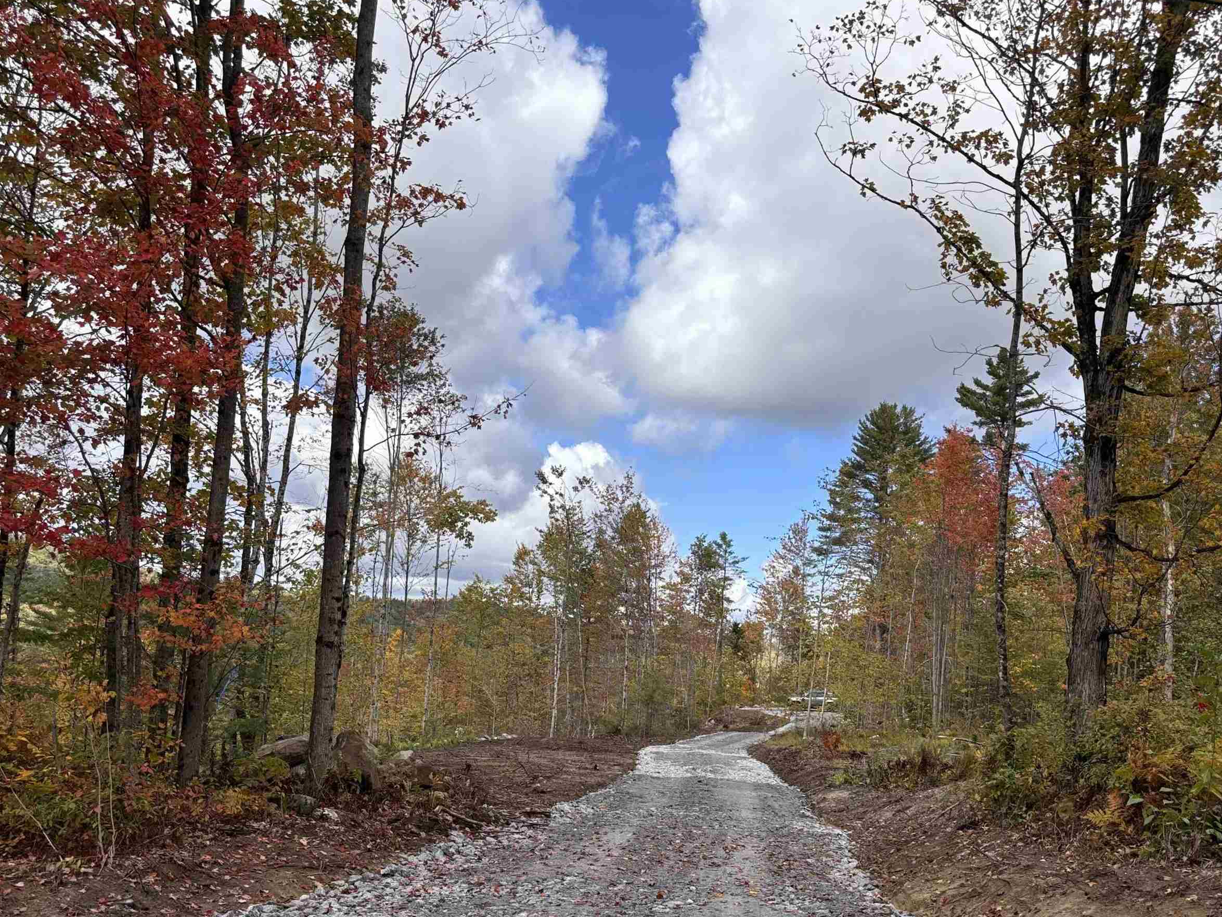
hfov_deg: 53.9
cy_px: 560
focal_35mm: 34
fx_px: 1200
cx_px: 633
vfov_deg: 41.6
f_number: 1.6
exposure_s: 1/2451
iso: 50
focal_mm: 5.96
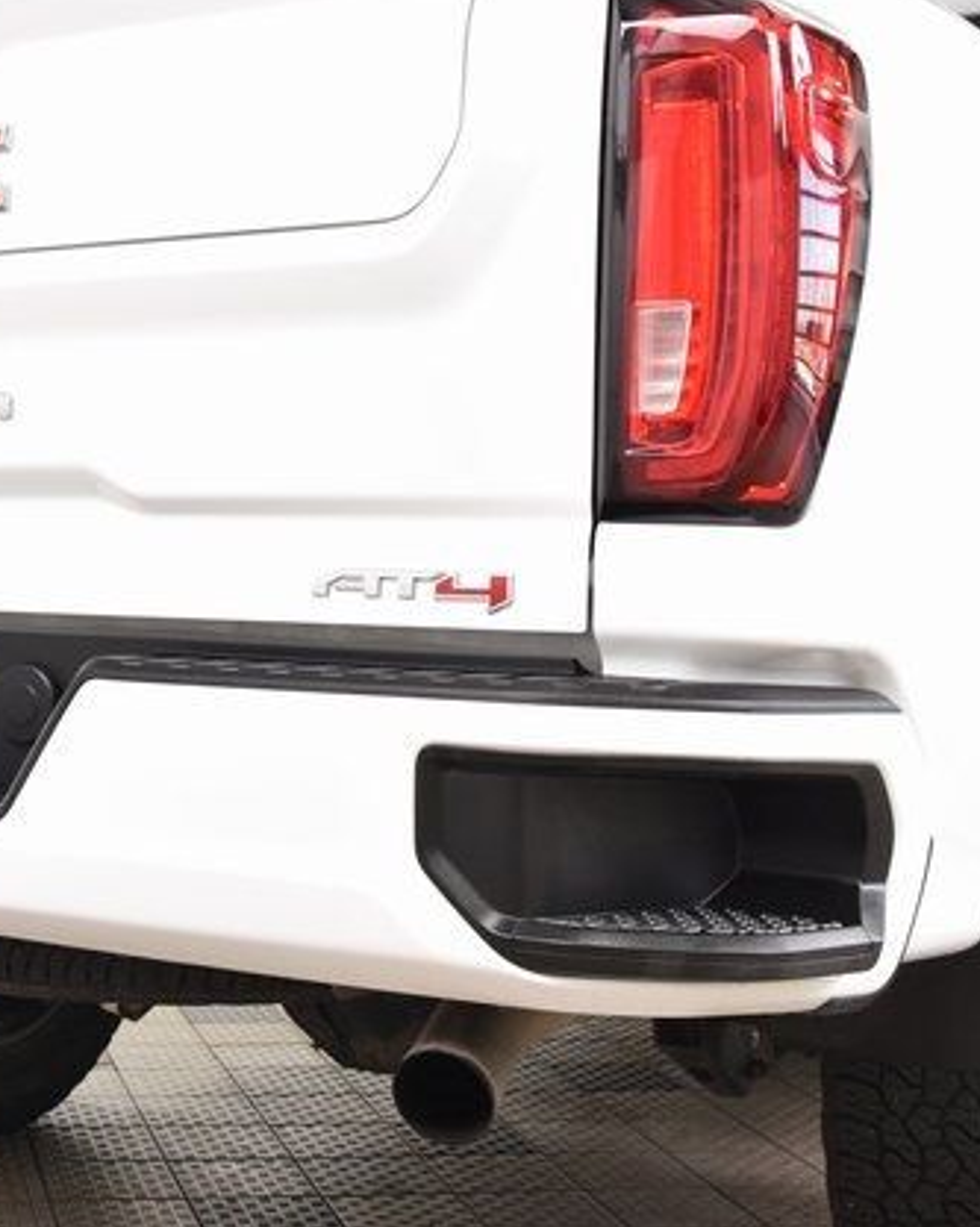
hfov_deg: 23.6
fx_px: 2276
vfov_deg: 30.2
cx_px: 97
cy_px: 608
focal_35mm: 63
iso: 1600
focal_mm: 29
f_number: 6.3
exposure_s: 1/60
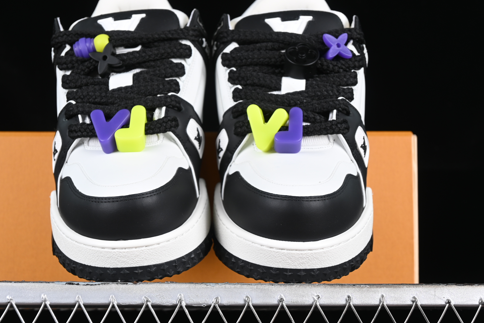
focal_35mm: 89
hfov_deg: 22.9
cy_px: 167
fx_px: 1196
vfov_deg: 15.4
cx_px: 208
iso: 160
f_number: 6.3
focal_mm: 50
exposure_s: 1/60
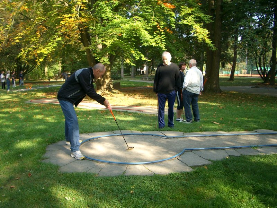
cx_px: 138
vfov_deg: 40.7
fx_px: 280
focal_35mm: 35
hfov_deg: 52.6
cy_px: 104
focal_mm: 5.8
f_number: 2.6
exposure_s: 1/200
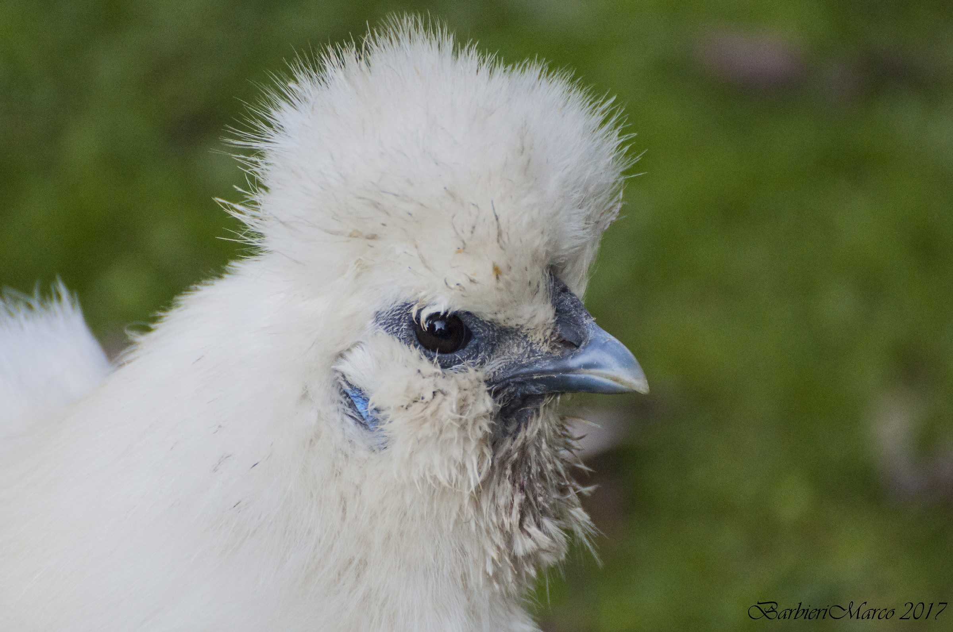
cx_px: 476
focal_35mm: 450
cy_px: 316
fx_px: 11896
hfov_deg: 4.6
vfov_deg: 3.0
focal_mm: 300
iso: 1600
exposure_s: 1/1600
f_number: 5.6
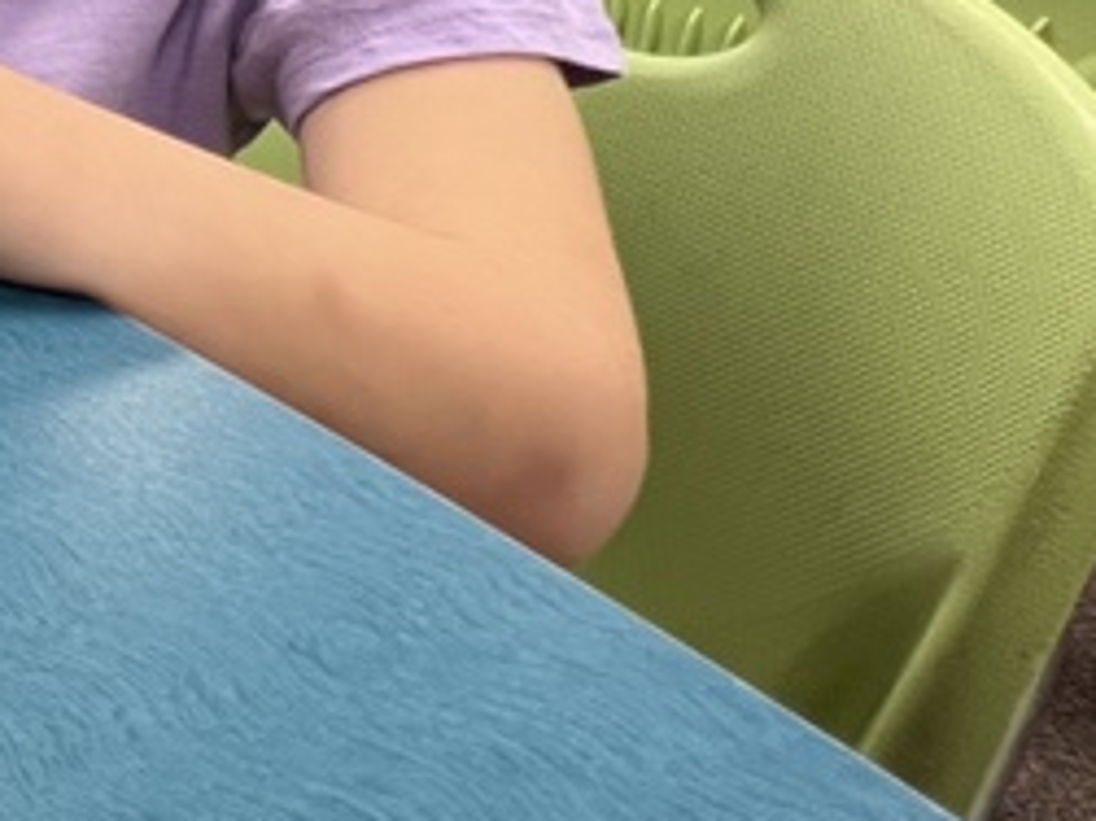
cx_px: -686
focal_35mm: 53
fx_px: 1677
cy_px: -57
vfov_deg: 25.7
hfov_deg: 24.5
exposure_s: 1/120
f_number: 1.8
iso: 160
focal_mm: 1.57
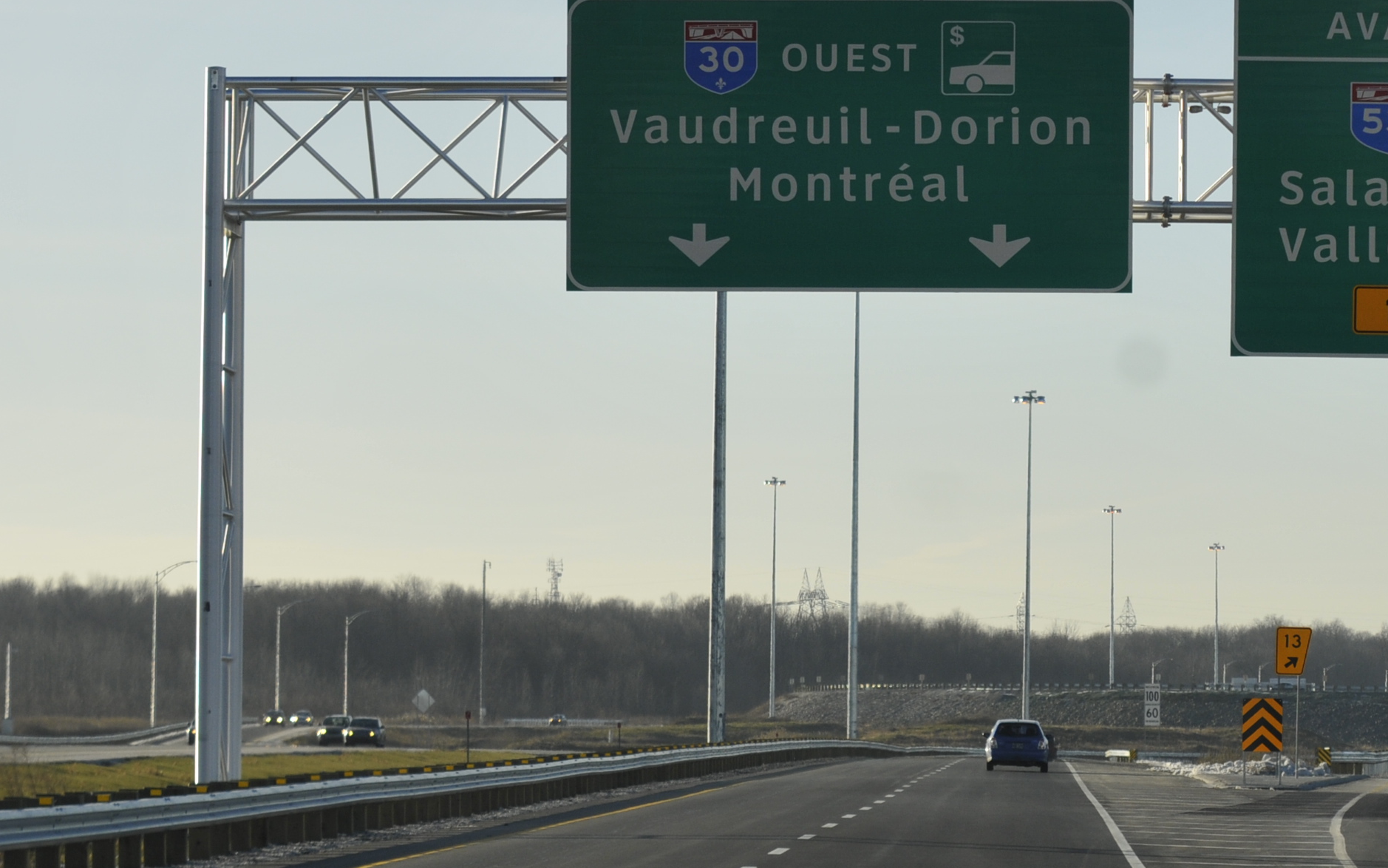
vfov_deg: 7.2
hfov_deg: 11.4
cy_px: 342
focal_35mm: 183
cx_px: 1137
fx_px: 6923
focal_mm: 70
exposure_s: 1/1000
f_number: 5.6
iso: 200
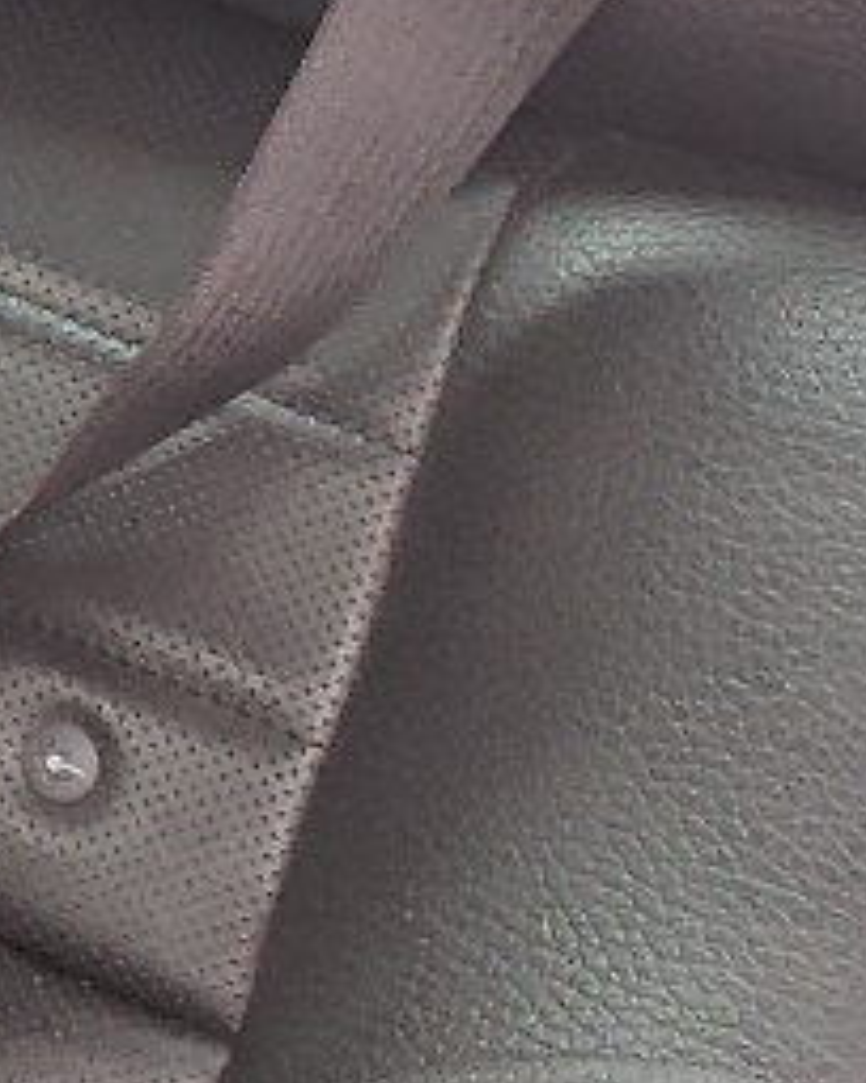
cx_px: -1685
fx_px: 5094
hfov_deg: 8.3
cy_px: -595
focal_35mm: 159
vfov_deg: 11.6
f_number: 1.5
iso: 112
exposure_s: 1/50
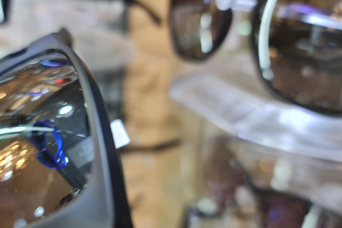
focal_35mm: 39
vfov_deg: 34.0
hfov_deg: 48.1
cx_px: 96
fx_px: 371
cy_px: 145
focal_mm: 7
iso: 160
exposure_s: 1/120
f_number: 1.8
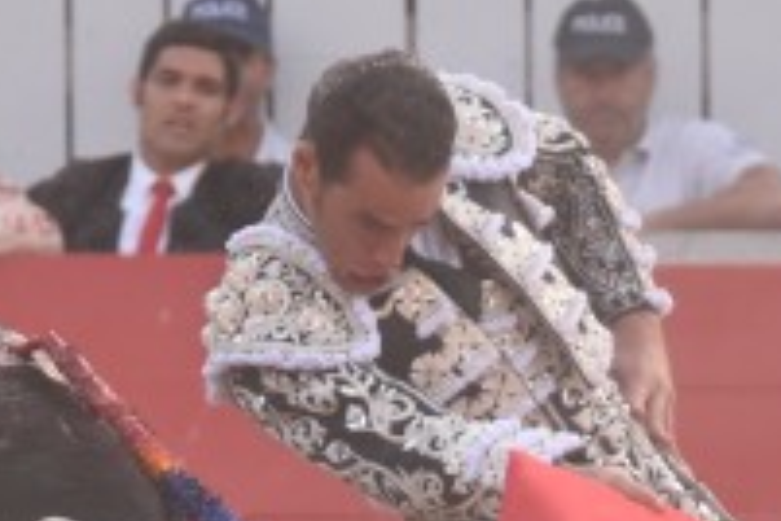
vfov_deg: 1.5
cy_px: 651
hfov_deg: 2.3
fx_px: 19415
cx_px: 225
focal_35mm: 895
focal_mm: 200
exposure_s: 1/640
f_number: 5.6
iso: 2500
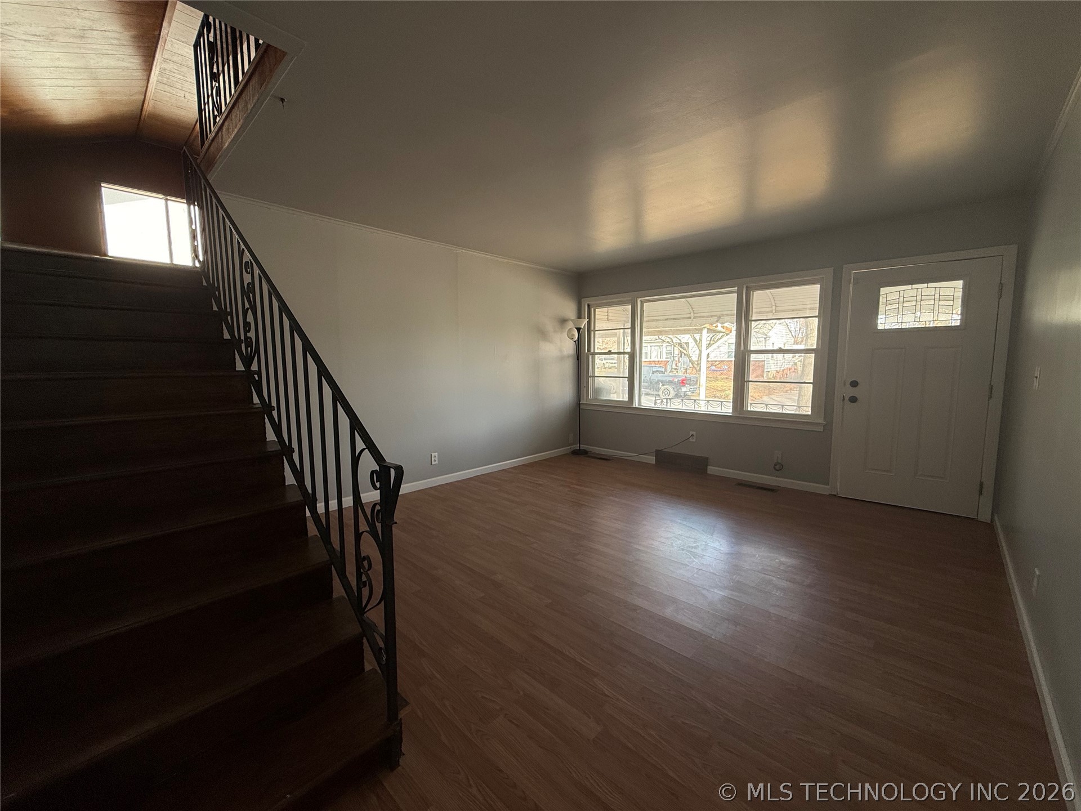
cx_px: 540
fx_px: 437
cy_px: 406
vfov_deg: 85.7
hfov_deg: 102.1
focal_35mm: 14
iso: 80
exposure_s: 1/120
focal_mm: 2.22
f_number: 2.2
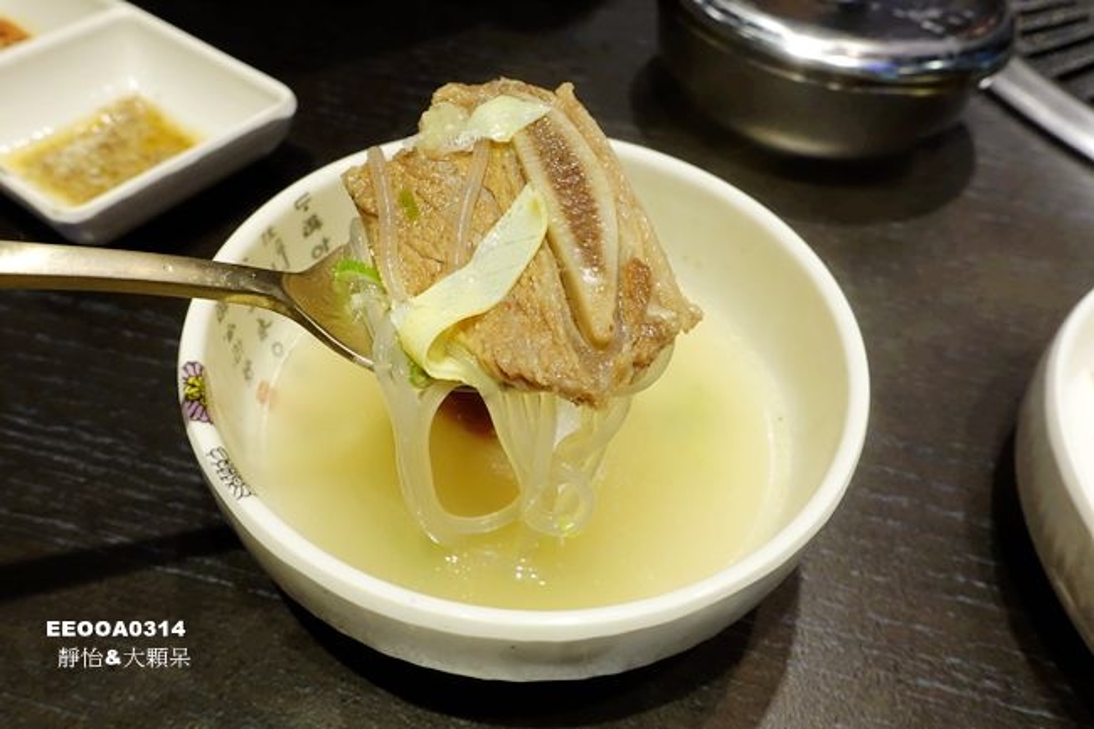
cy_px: 364
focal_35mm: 30
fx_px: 911
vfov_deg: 43.6
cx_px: 547
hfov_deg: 61.9
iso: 800
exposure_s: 1/40
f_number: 5.6
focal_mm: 11.12
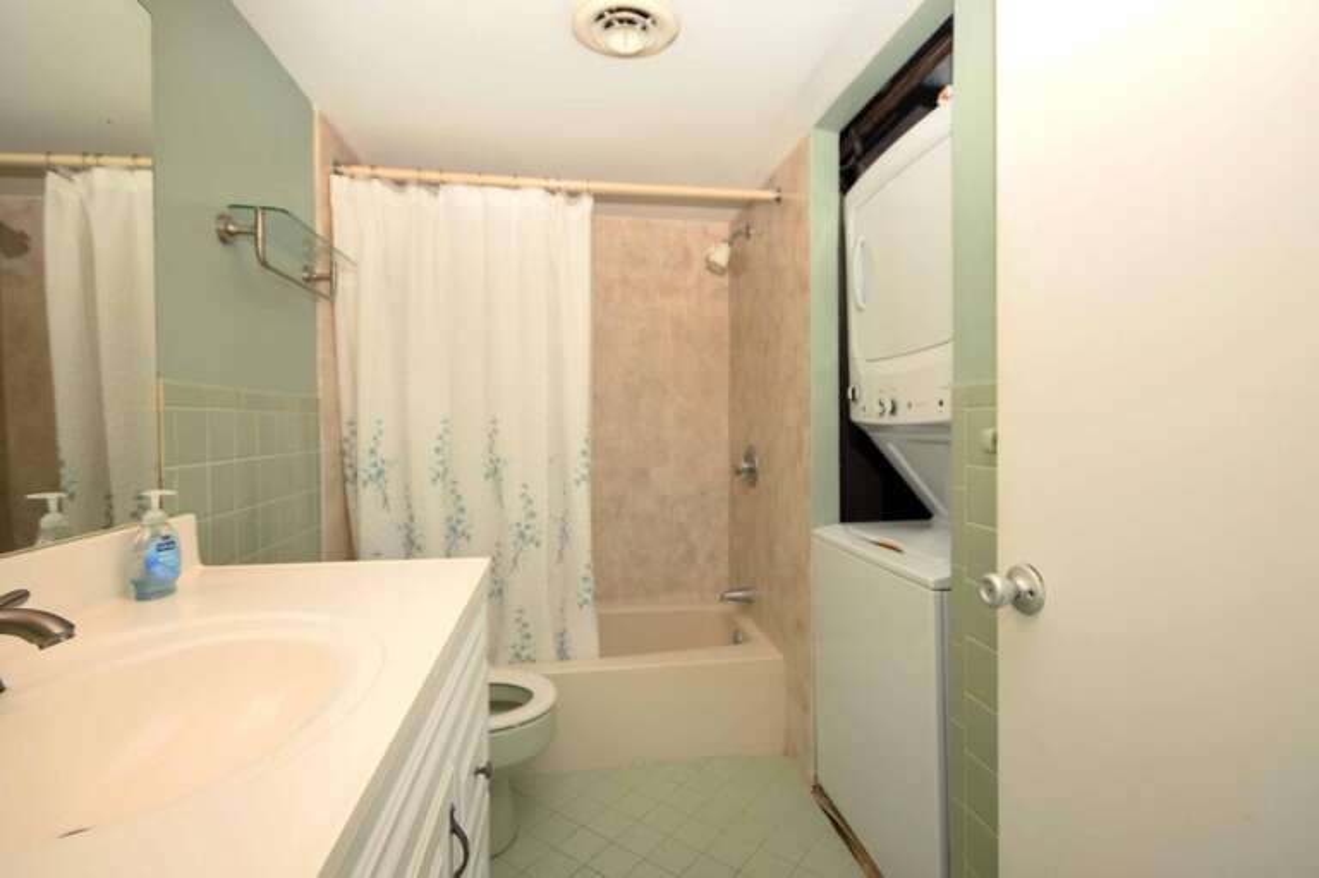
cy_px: 439
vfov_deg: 70.4
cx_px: 660
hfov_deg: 93.3
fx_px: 622
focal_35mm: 17
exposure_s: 1/60
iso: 80
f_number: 4.2
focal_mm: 11.5
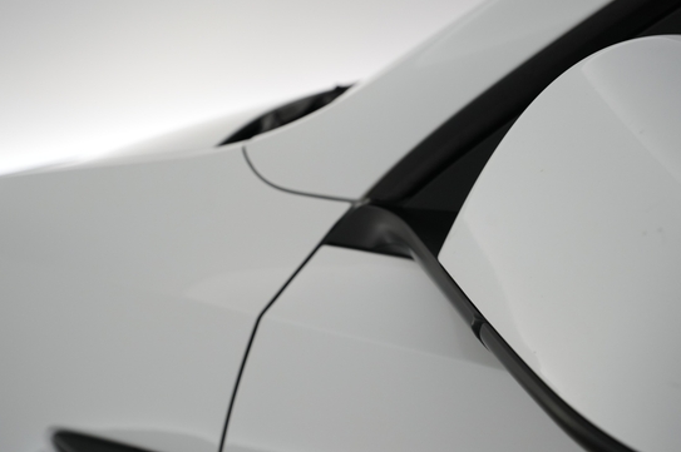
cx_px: 380
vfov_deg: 39.9
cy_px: 235
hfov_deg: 57.1
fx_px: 624
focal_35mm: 33
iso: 1000
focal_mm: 28
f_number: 5
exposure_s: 1/100
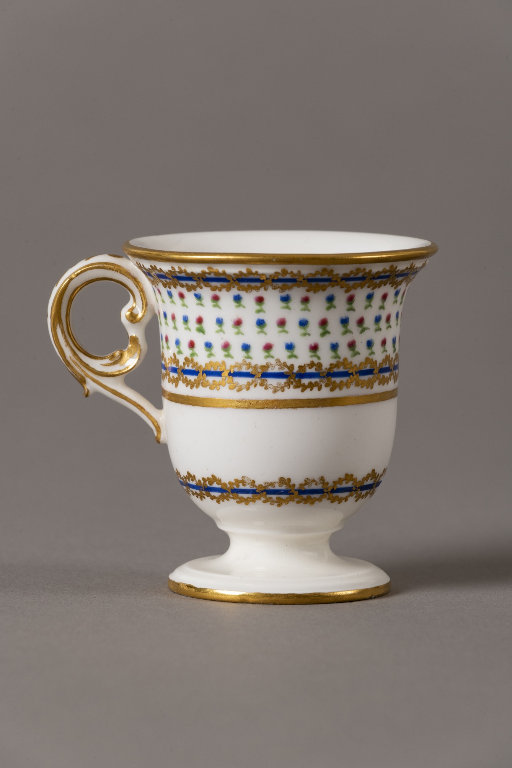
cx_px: 256
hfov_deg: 7.4
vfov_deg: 11.1
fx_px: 3946
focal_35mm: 185
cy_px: 384
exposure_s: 1/125
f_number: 16
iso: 200
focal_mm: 185
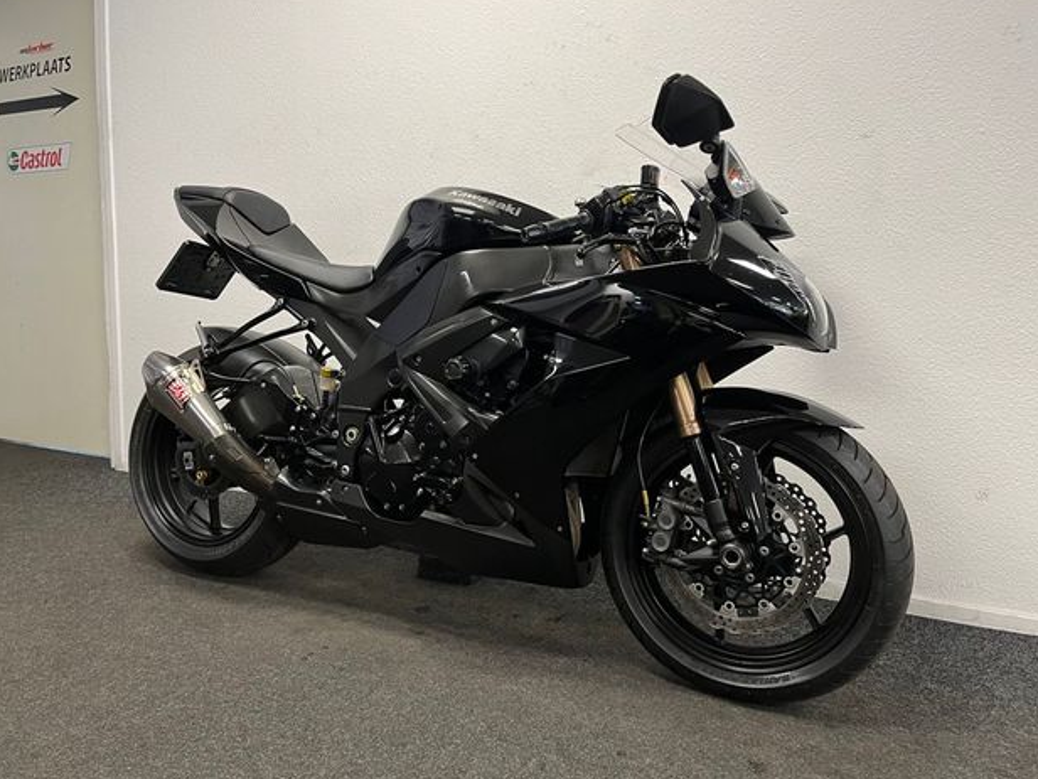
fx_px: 810
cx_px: 506
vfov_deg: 51.4
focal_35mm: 27
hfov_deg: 65.3
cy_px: 383
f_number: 1.6
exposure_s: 1/50
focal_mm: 5.1
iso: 100
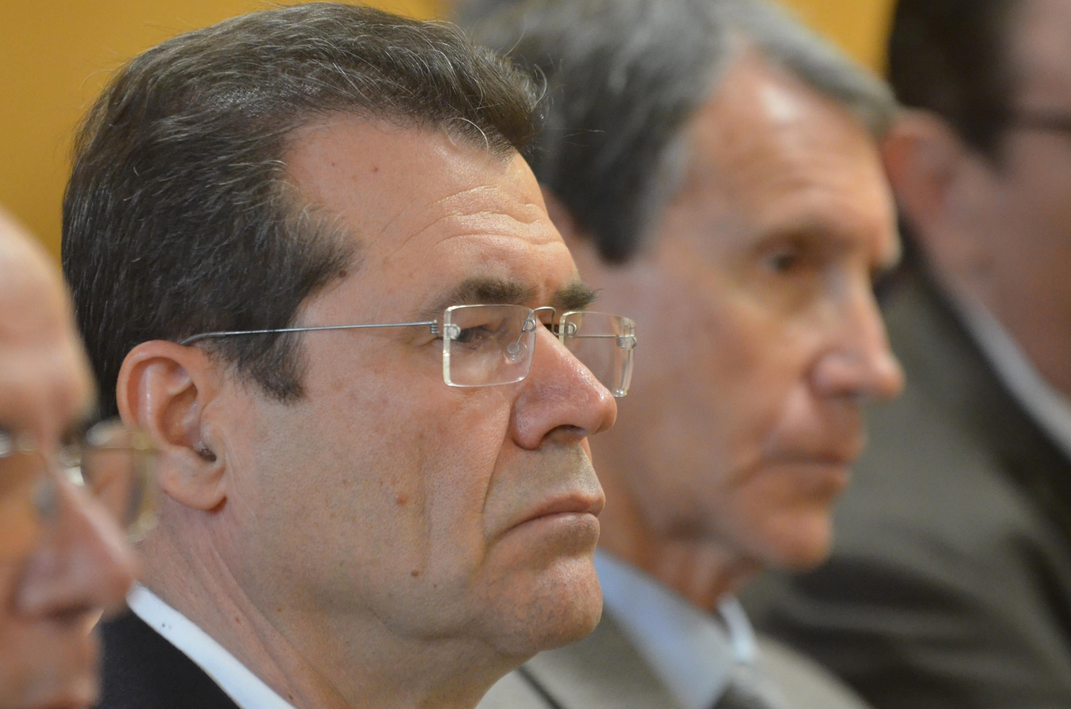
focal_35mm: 384
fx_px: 11400
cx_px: 532
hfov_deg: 5.4
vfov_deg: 3.6
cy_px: 343
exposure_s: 1/100
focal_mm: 200
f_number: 3.5
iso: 2500
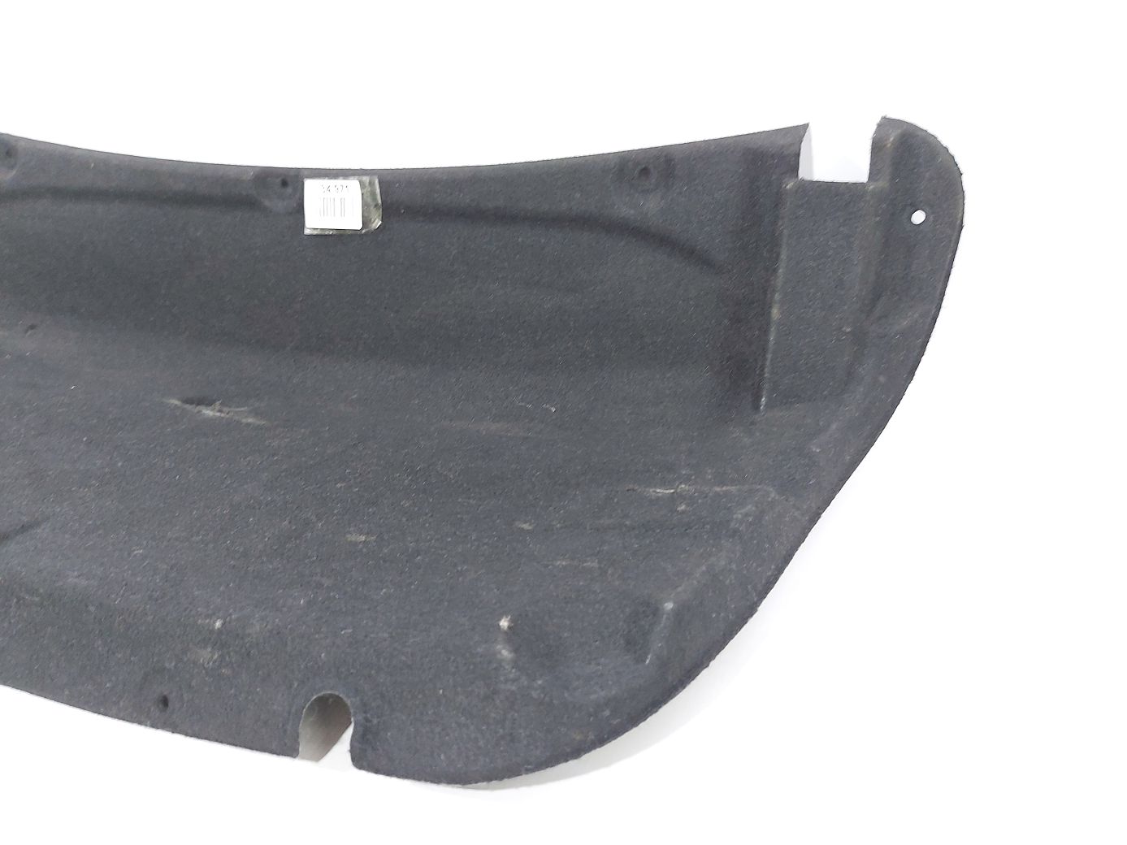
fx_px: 781
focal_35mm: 24
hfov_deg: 71.6
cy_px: 422
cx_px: 564
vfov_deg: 56.8
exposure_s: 1/50
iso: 200
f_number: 1.8
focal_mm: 5.23
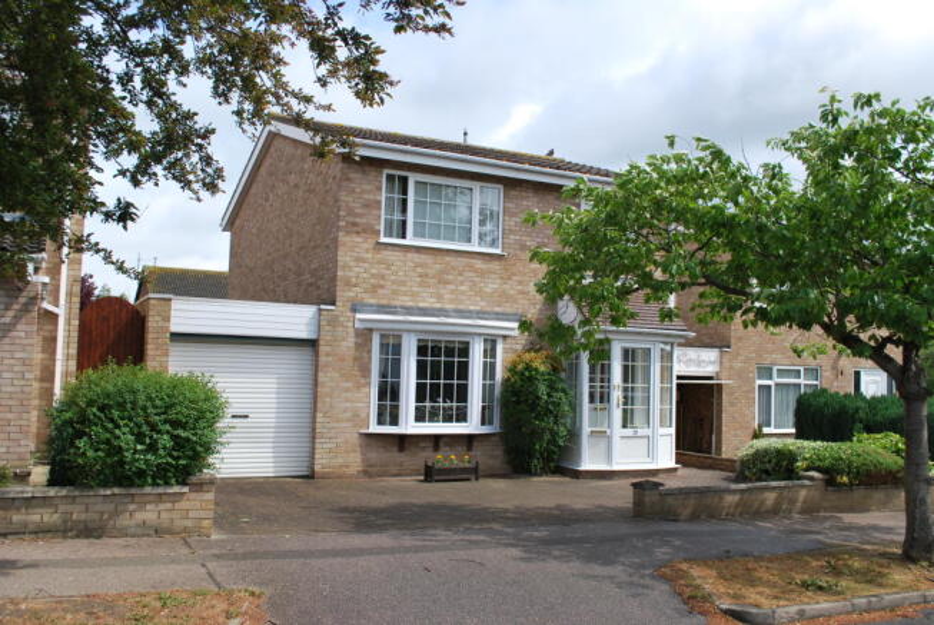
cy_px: 312
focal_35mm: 33
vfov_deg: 40.1
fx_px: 857
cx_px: 467
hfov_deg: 57.2
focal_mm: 22
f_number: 8
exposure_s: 1/200
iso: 100
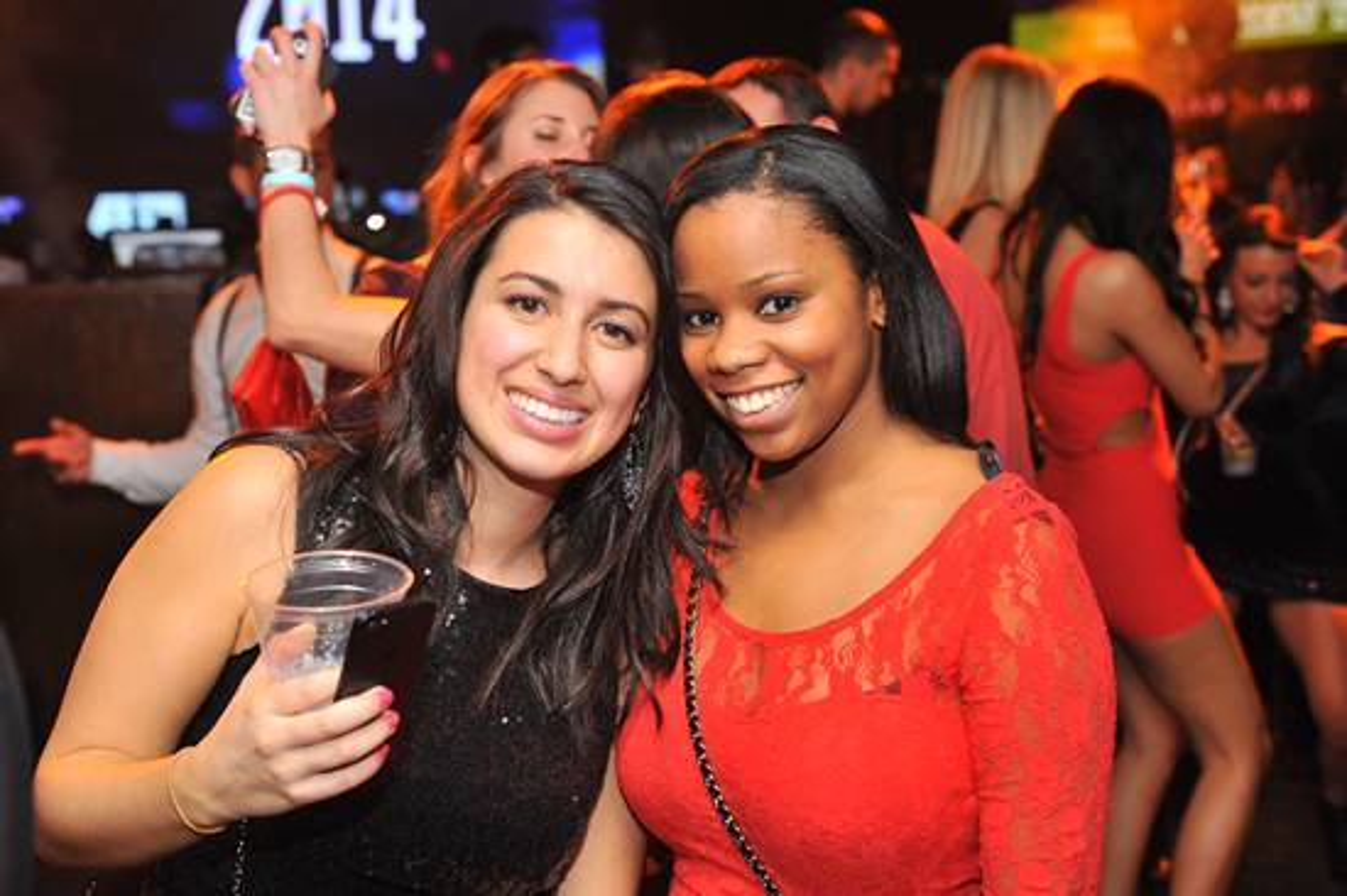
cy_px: 448
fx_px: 2057
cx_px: 674
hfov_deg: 36.3
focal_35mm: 55
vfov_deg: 24.6
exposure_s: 1/100
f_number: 5
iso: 1600
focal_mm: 55
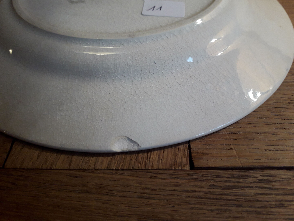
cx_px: 147
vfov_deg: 51.4
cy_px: 110
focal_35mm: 27
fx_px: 229
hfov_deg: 65.3
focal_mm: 3.6
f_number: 1.9
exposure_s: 1/50
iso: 125
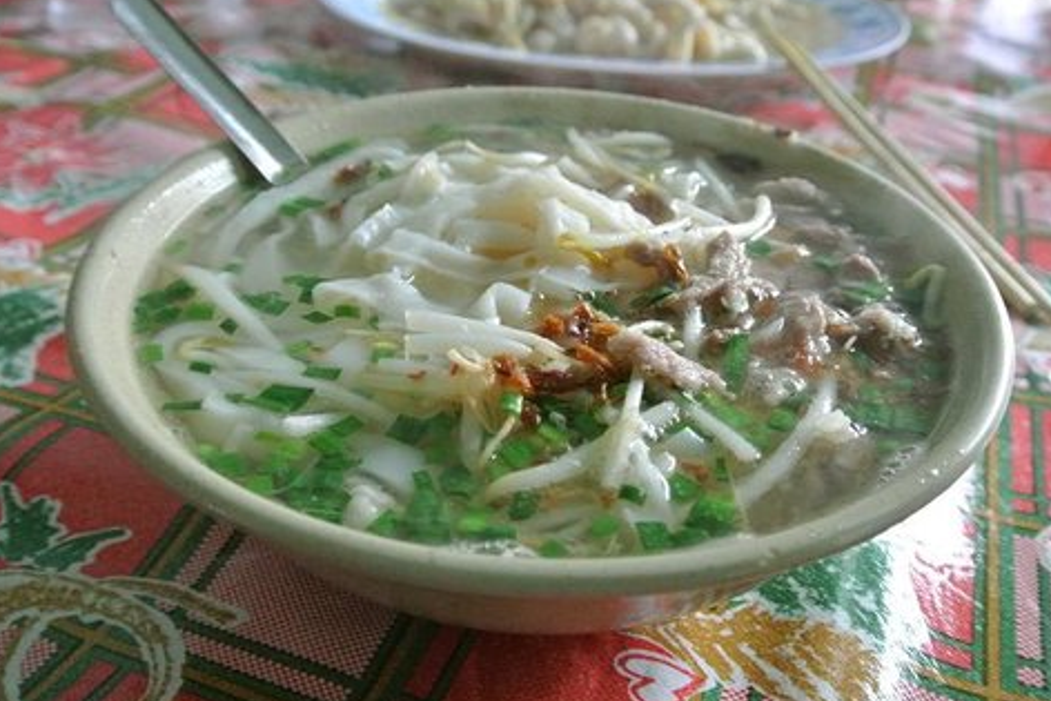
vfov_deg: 36.9
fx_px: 1051
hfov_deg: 53.1
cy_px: 340
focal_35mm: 36
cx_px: 543
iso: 3200
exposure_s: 1/100
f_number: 3.8
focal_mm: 12.7
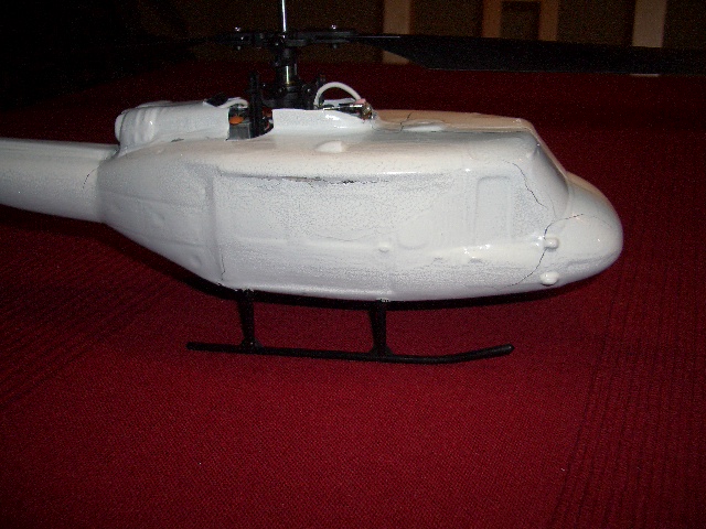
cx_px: 353
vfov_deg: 40.7
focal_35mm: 35
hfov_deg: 52.6
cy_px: 264
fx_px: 714
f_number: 2.6
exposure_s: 1/60
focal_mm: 5.8
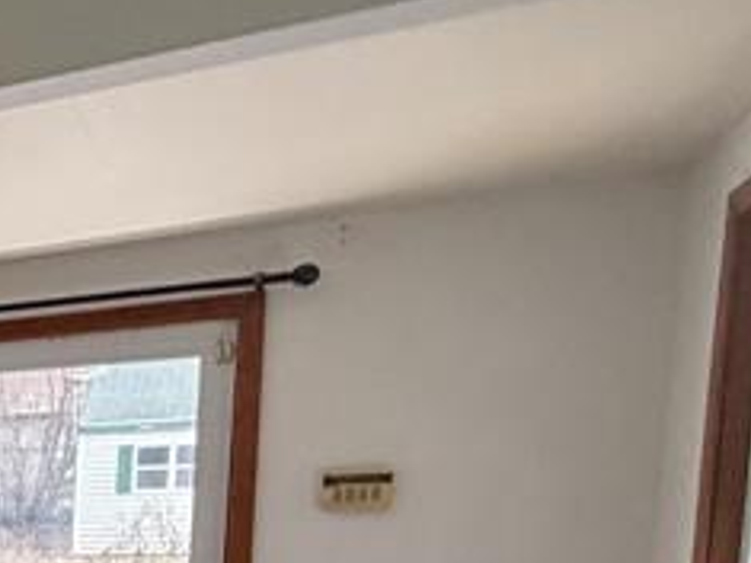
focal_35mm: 61
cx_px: -626
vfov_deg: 22.0
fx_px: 1323
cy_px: 701
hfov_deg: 20.8
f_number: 2.2
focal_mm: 2.22
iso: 400
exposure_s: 1/60
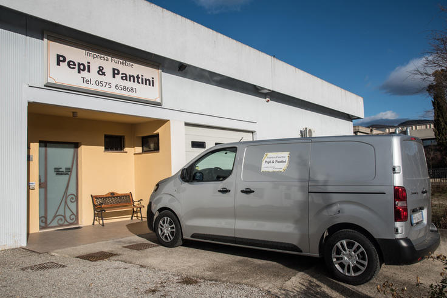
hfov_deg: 61.9
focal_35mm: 30
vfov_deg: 43.6
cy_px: 149
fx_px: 373
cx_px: 224
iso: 100
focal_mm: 30
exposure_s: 1/250
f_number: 11
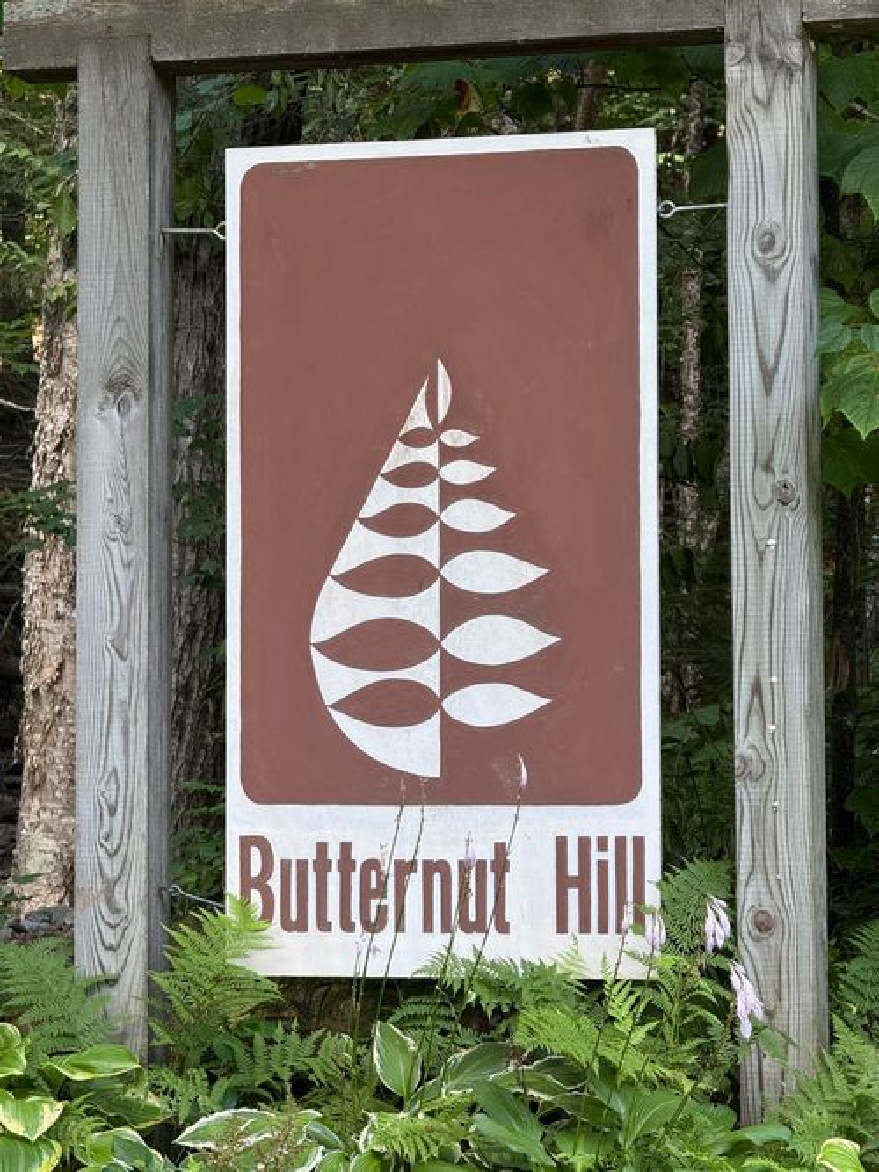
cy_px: 586
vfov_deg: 16.4
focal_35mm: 120
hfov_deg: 12.3
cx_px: 440
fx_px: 4064
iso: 80
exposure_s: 1/99
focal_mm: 15.66
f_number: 2.8
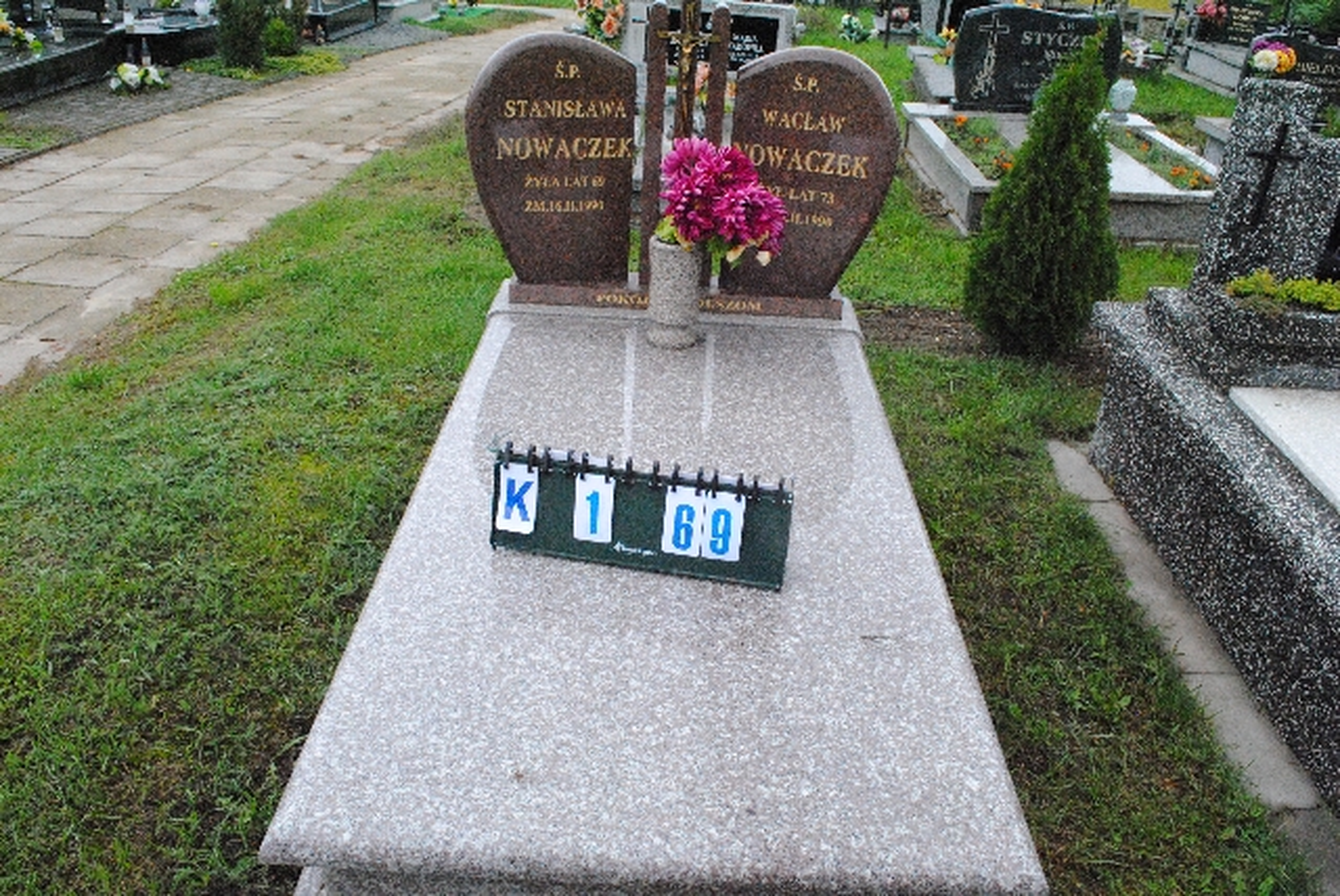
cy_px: 448
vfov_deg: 43.7
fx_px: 1118
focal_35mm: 30
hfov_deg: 61.9
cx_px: 670
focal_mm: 20
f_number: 11
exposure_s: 1/500
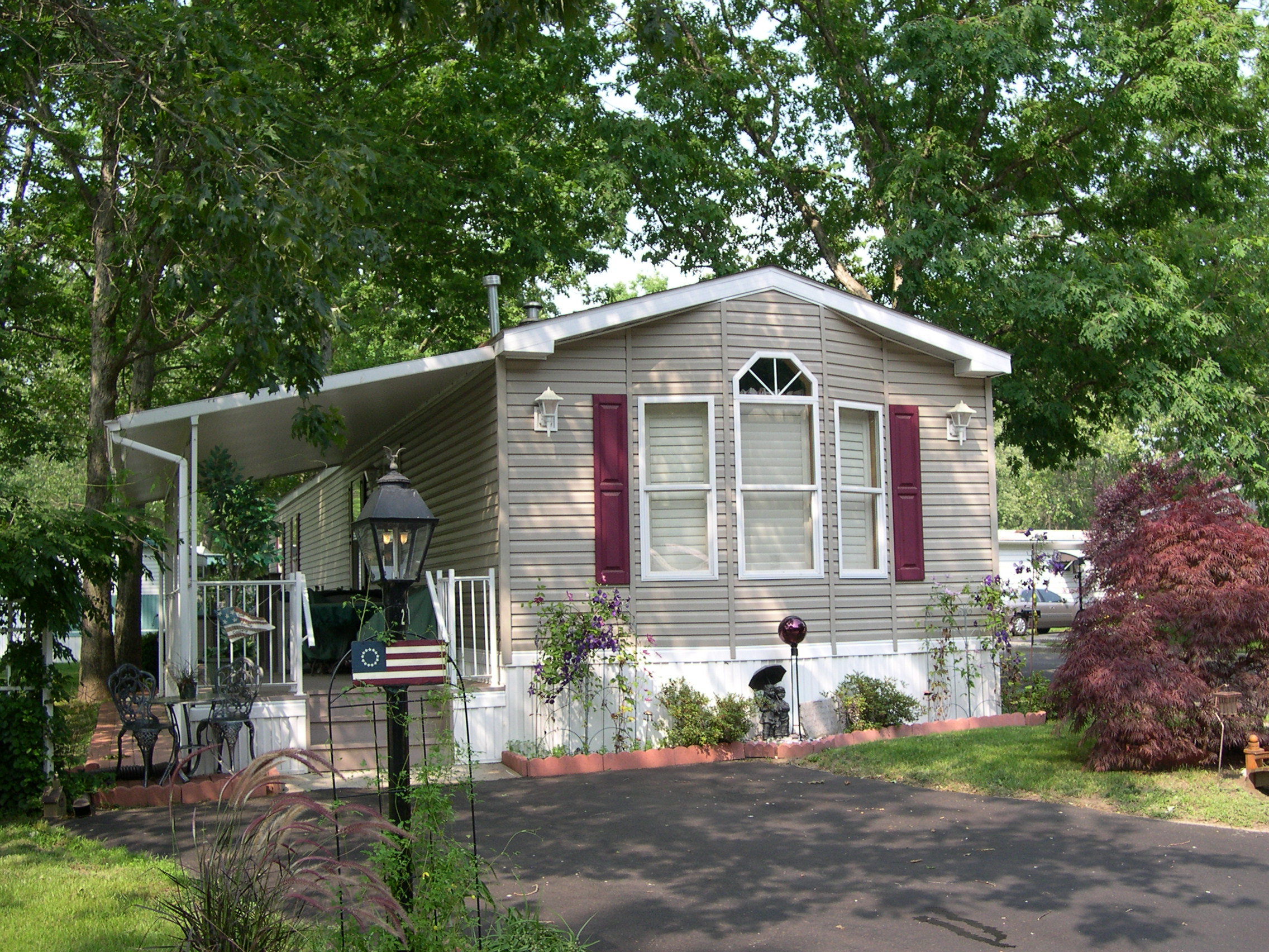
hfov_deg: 49.0
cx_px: 634
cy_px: 476
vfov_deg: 37.7
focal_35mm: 38
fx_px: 1393
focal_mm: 8
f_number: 2.8
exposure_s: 1/384
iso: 100
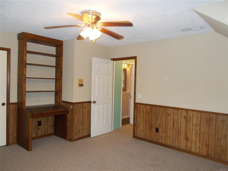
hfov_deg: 67.3
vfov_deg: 53.1
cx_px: 114
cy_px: 86
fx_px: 171
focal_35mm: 26
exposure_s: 1/25
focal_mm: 4.6
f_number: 3.2
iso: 280
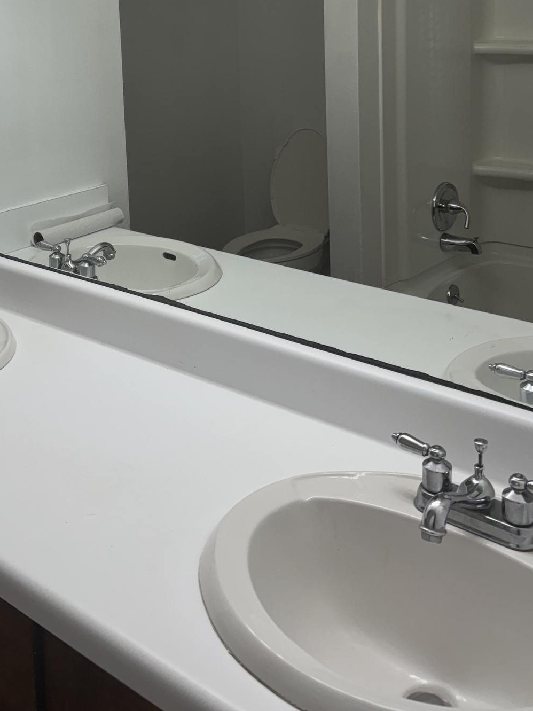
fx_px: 924
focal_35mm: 45
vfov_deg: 40.0
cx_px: 182
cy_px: 118
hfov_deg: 31.9
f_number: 1.6
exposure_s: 1/159
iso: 40
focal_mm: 5.96
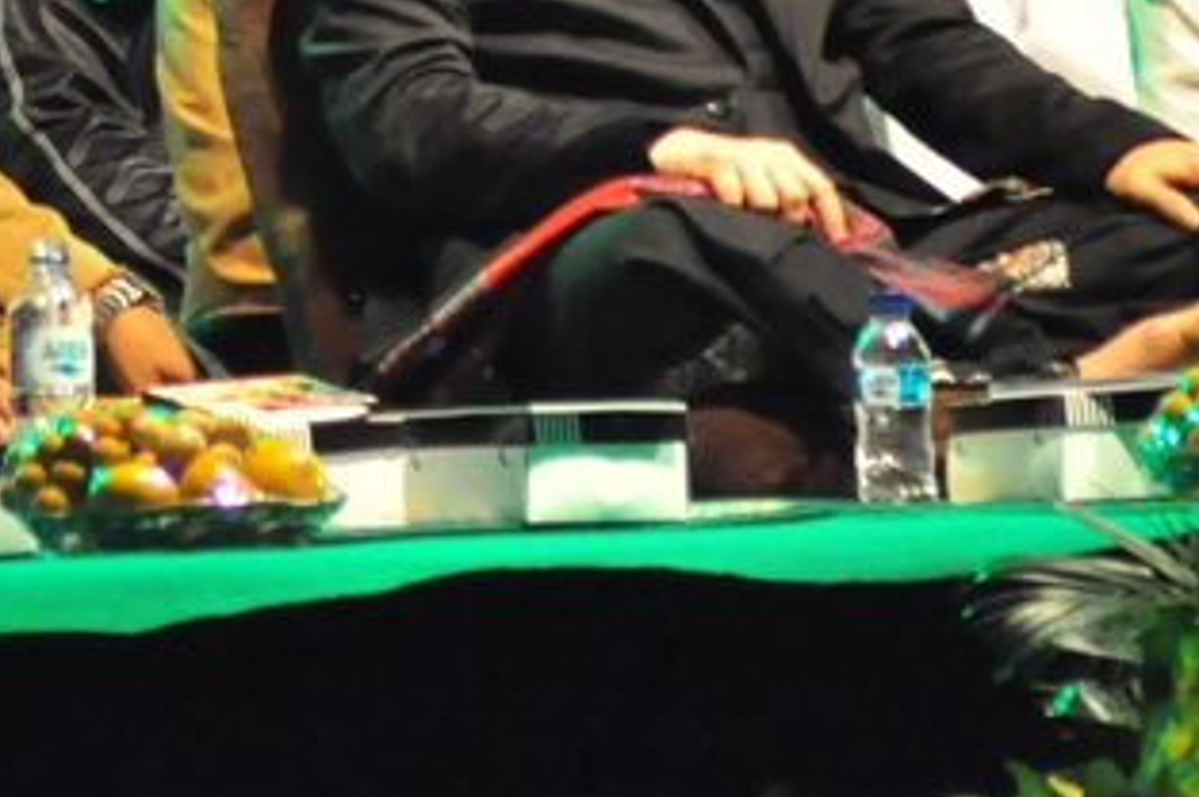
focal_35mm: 998
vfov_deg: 1.4
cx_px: 295
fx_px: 33204
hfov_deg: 2.1
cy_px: -479
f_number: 4.5
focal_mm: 180
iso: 3200
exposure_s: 1/100
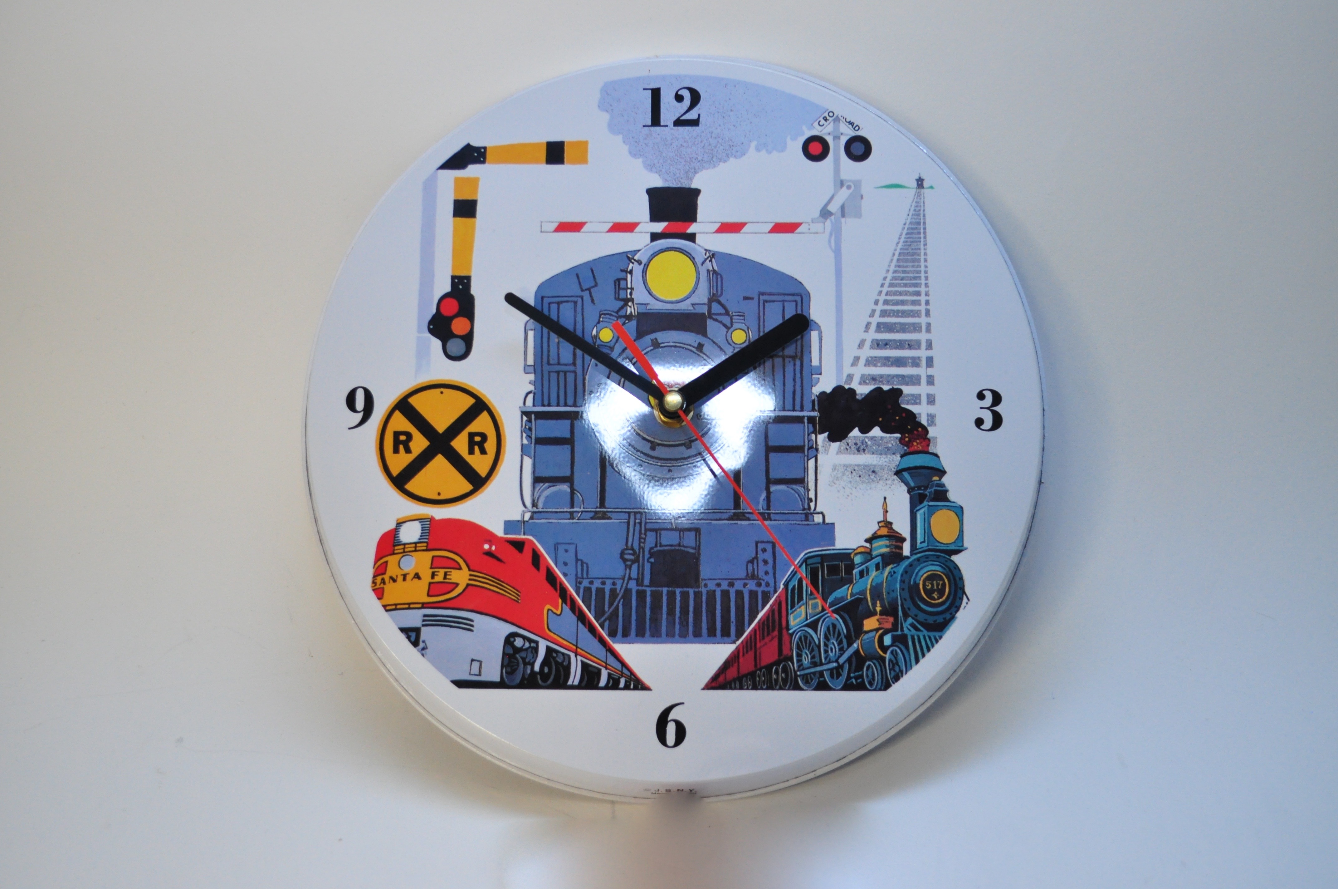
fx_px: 1782
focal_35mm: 48
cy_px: 444
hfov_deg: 41.2
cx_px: 669
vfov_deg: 28.0
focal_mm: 32
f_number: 4.8
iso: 1000
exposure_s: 1/100
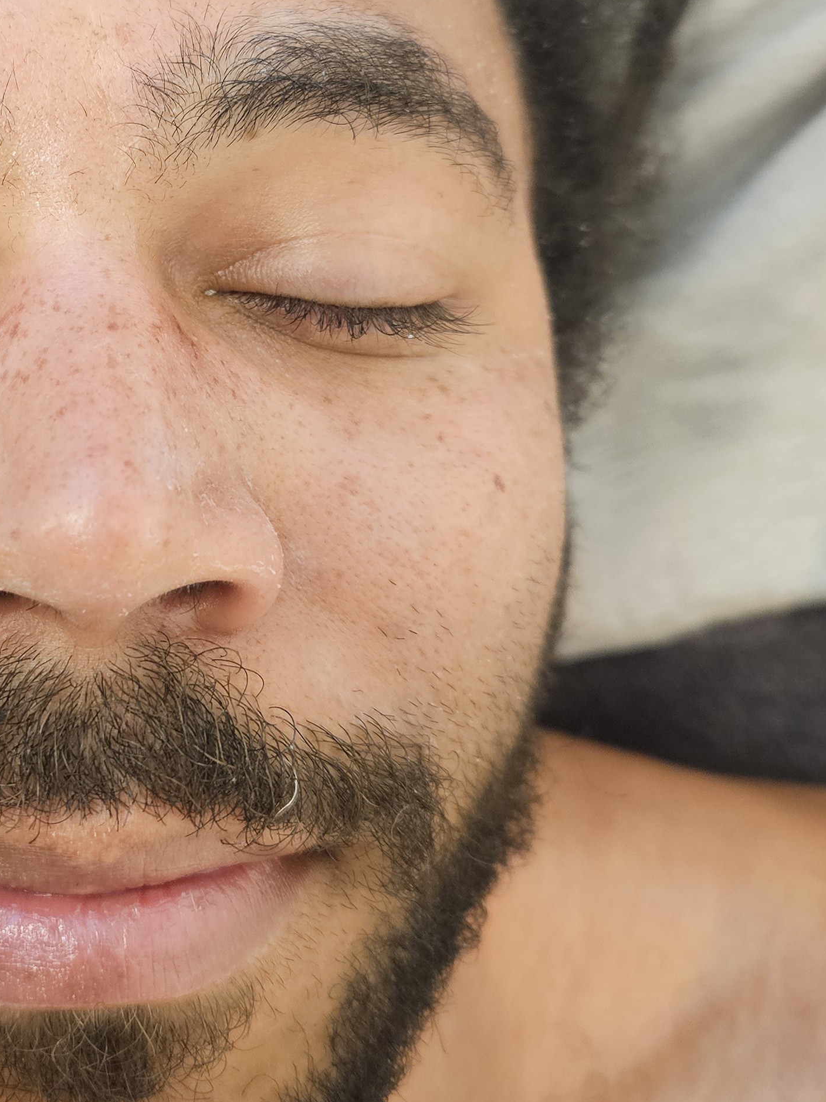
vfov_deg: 38.6
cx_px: 76
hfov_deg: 28.5
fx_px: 1559
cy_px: 387
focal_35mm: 49
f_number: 1.7
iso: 640
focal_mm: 6.3
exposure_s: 1/120
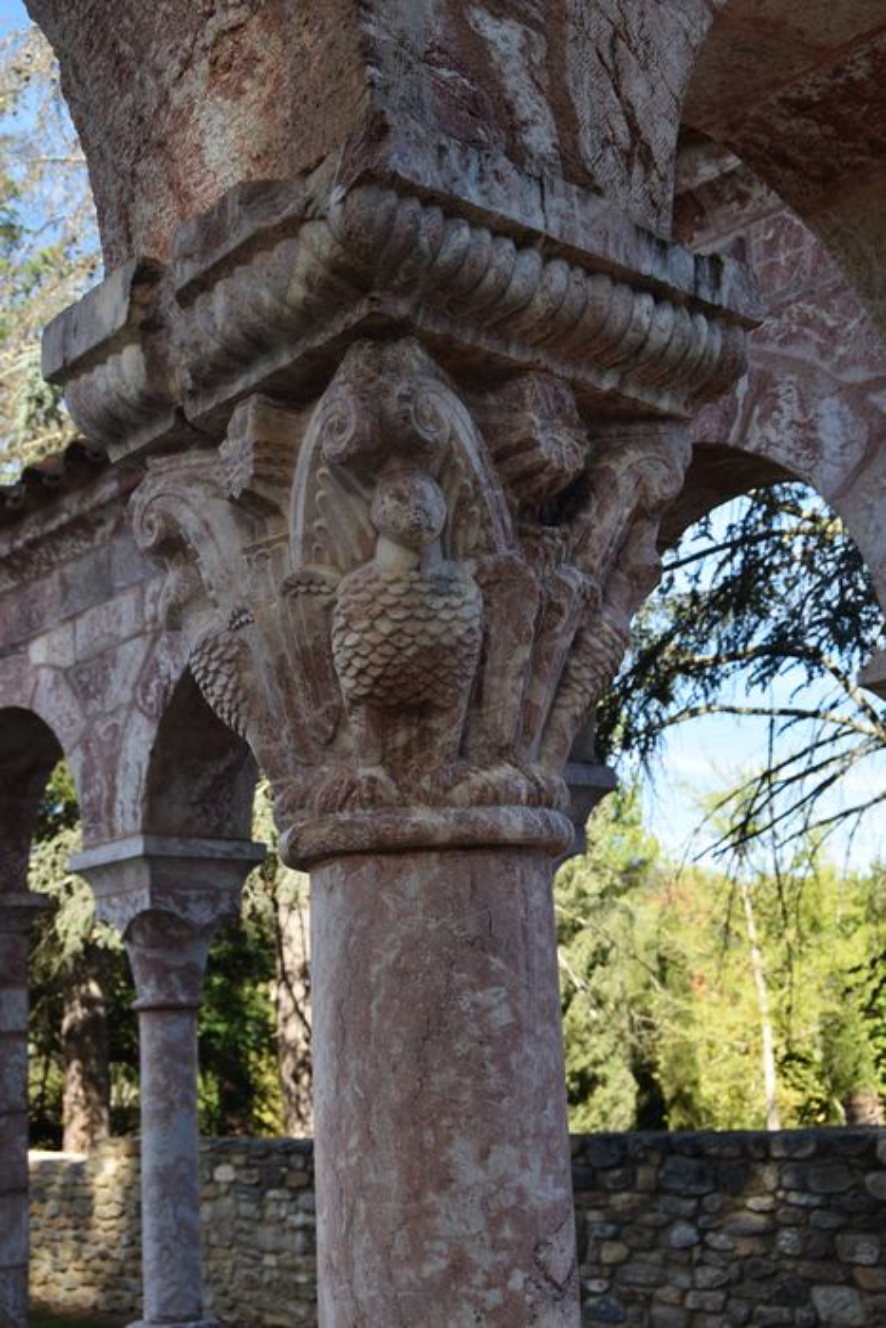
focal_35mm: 45
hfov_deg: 29.9
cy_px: 664
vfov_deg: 43.6
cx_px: 443
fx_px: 1660
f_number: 8
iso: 250
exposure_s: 1/250
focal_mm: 30
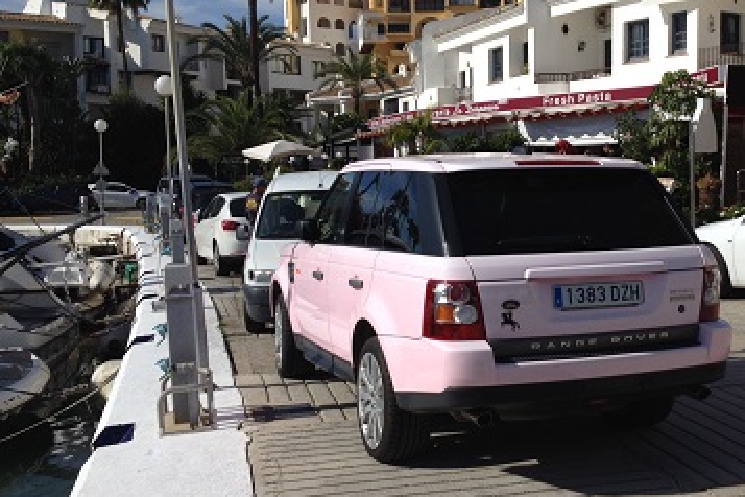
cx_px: 488
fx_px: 1055
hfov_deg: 38.5
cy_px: 243
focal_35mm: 51
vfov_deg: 26.5
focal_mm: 4.28
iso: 50
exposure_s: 1/3460
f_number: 2.4
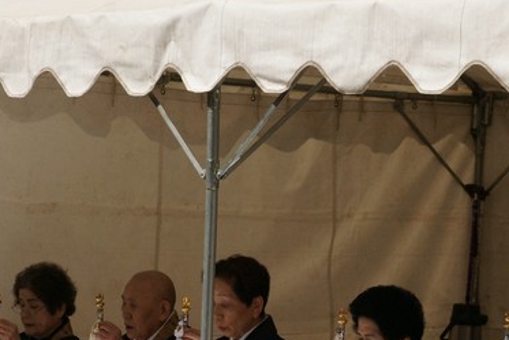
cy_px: 345
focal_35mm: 185
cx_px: 421
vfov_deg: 7.4
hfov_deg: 11.1
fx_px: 2617
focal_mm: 60
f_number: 11
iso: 400
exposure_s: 1/640
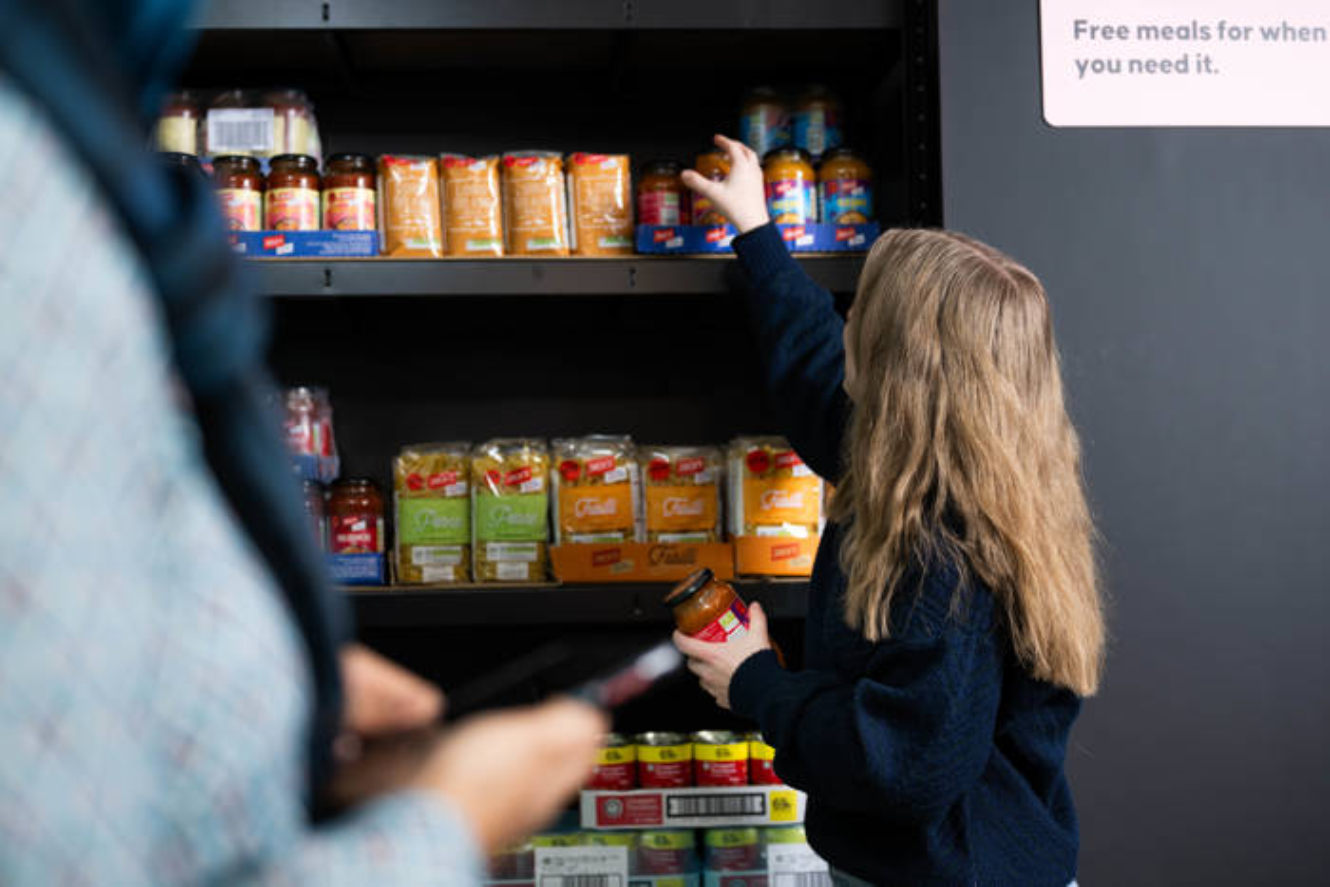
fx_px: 1847
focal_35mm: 50
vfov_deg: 27.0
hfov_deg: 39.6
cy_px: 444
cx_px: 665
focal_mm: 50
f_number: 2.8
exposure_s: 1/125
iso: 250
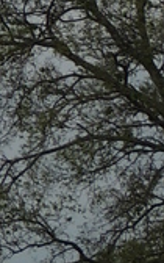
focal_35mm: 686
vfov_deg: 3.0
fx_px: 4906
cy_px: -354
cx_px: -362
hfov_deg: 1.9
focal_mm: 15.1
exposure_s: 1/1250
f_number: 4.5
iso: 100
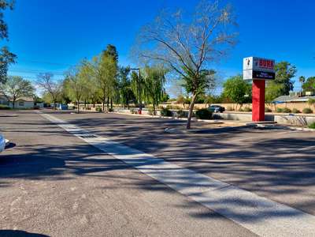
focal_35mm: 26
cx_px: 158
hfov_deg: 67.3
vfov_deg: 53.1
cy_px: 118
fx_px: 237
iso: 32
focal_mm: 4.25
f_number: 1.8
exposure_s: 1/2146
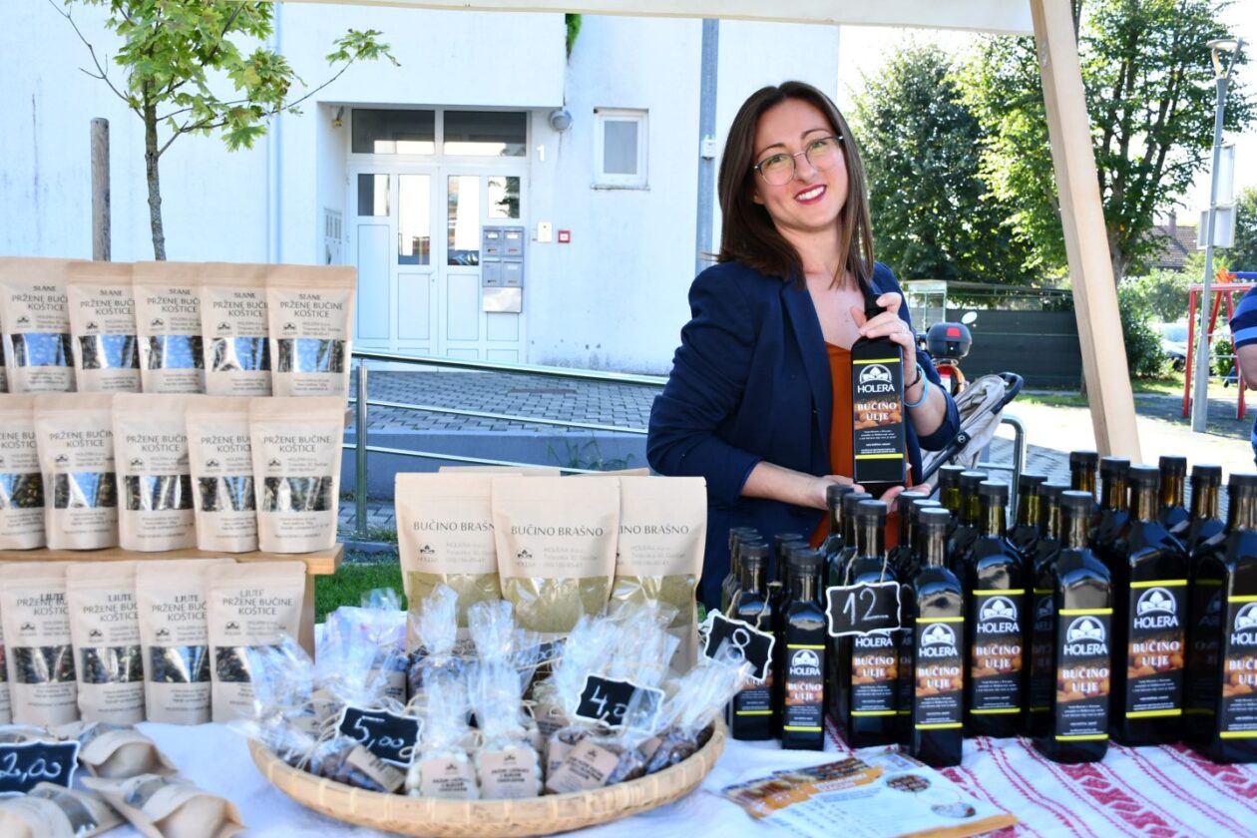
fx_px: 1257
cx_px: 628
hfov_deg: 53.1
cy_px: 419
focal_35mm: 36
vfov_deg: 36.9
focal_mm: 24
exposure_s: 1/250
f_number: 5.6
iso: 400
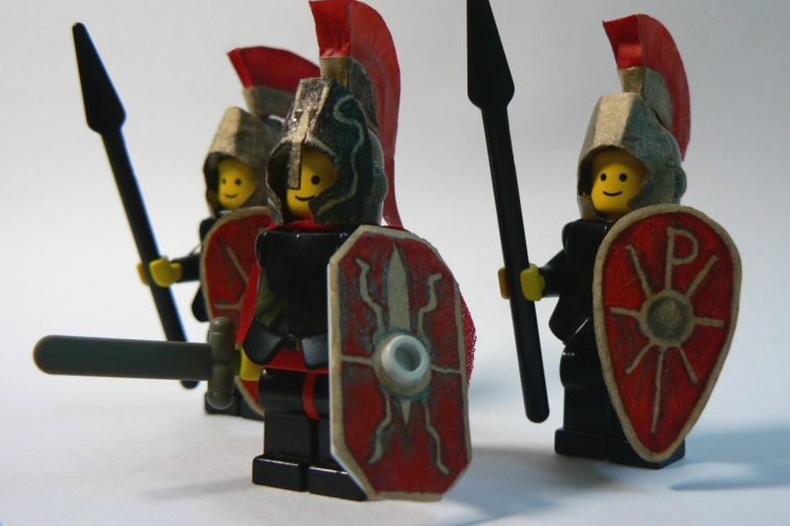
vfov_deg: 26.4
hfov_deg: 38.9
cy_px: 226
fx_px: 1119
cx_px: 401
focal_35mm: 51
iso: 80
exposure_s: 1/30
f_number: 2.8
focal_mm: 8
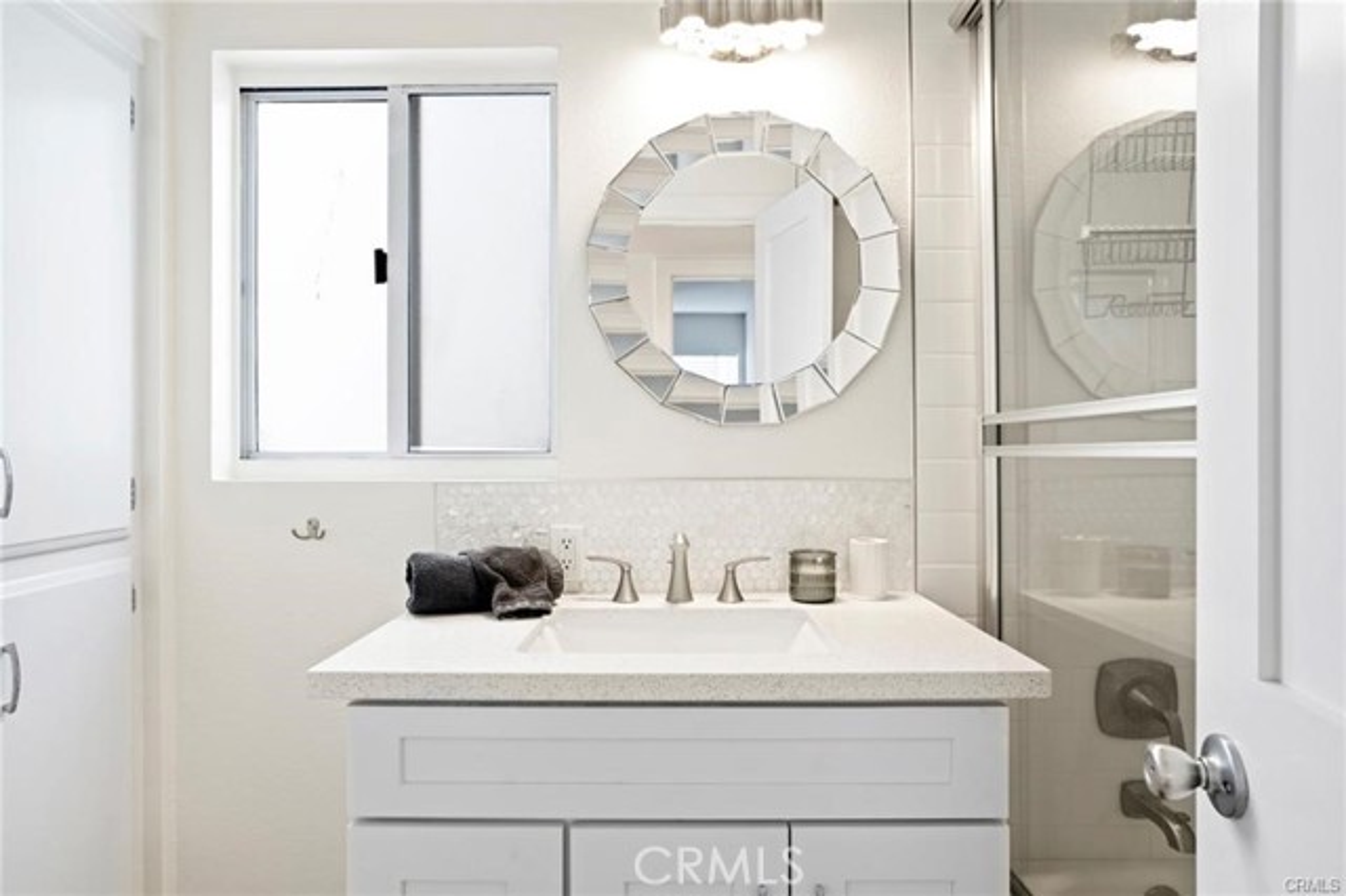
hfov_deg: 84.0
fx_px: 747
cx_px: 673
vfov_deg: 61.9
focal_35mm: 20
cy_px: 448
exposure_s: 1/4
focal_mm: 20
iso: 200
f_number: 8
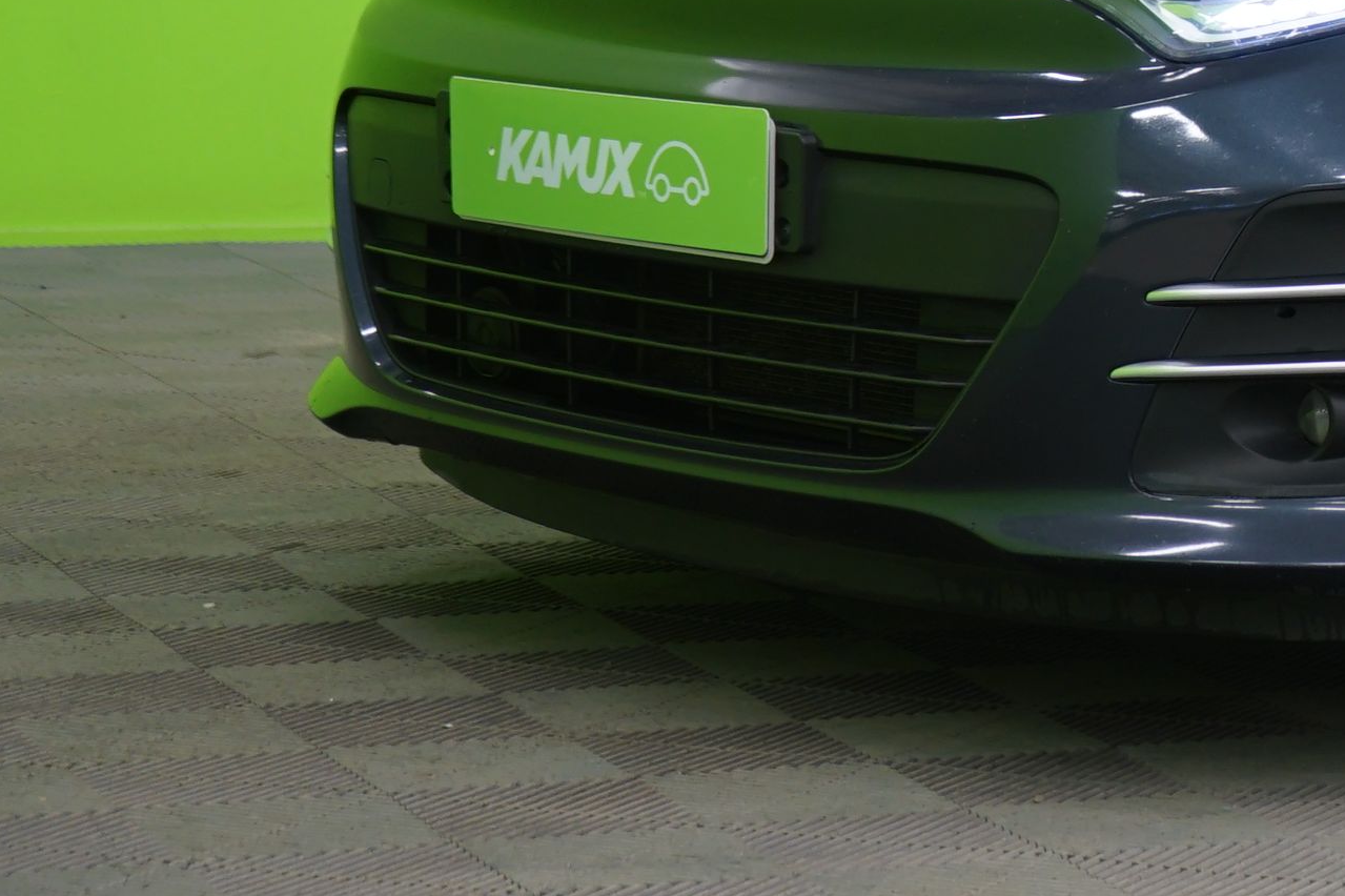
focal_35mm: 157
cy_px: -230
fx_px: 5864
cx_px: 1998
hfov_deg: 12.5
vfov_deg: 8.6
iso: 400
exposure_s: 1/6
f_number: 4.5
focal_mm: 51
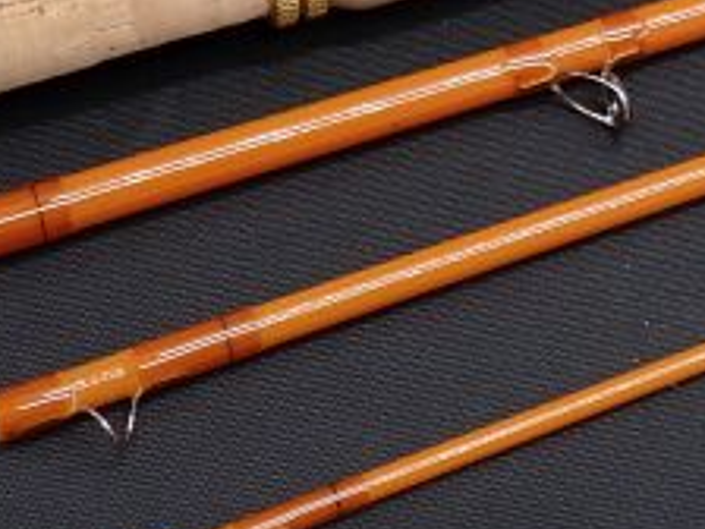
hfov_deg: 17.6
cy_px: -296
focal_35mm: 107
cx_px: 815
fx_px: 2179
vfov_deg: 13.0
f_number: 2.3
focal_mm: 5.4
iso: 200
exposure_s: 1/60
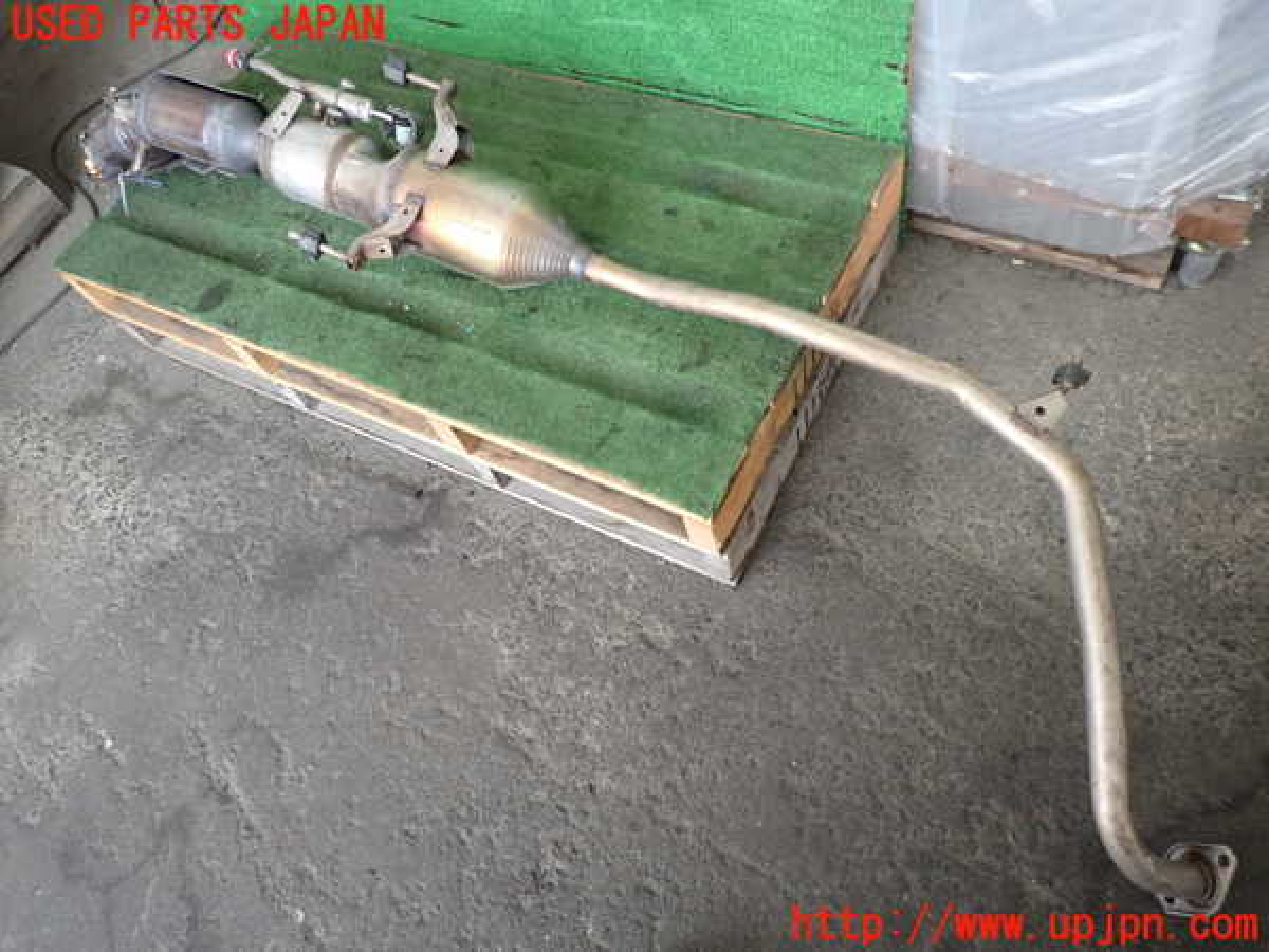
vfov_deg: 54.9
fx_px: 916
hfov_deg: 69.4
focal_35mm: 25
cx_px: 634
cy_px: 476
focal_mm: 4.5
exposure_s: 1/125
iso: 250
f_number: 2
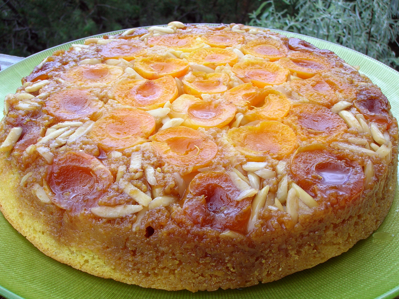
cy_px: 150
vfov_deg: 31.5
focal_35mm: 46
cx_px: 200
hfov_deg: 41.3
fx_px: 530
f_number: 5.4
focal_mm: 7.7
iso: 50
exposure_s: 1/125
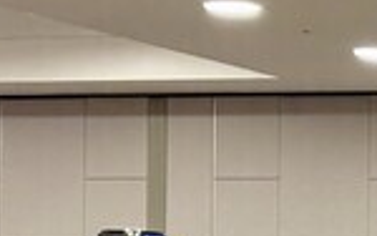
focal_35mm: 220
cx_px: 706
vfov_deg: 5.9
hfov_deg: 9.1
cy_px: 377
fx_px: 2262
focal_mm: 5.96
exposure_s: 1/120
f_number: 1.6
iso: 80
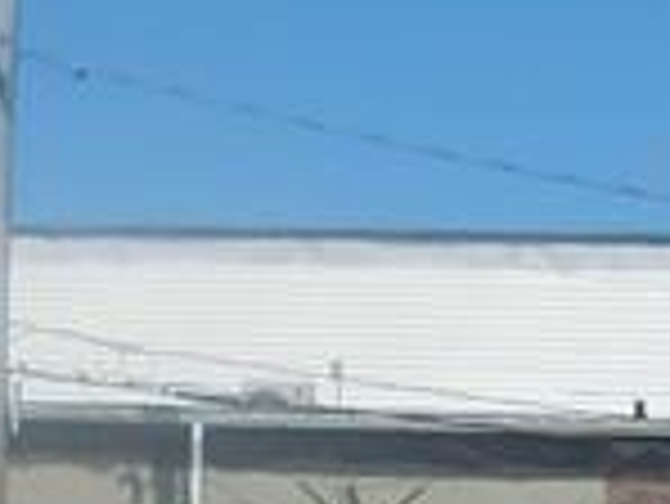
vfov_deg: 5.4
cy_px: 1143
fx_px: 5191
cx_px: 216
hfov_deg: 7.4
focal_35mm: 268
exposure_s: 1/640
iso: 125
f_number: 7.8
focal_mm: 7
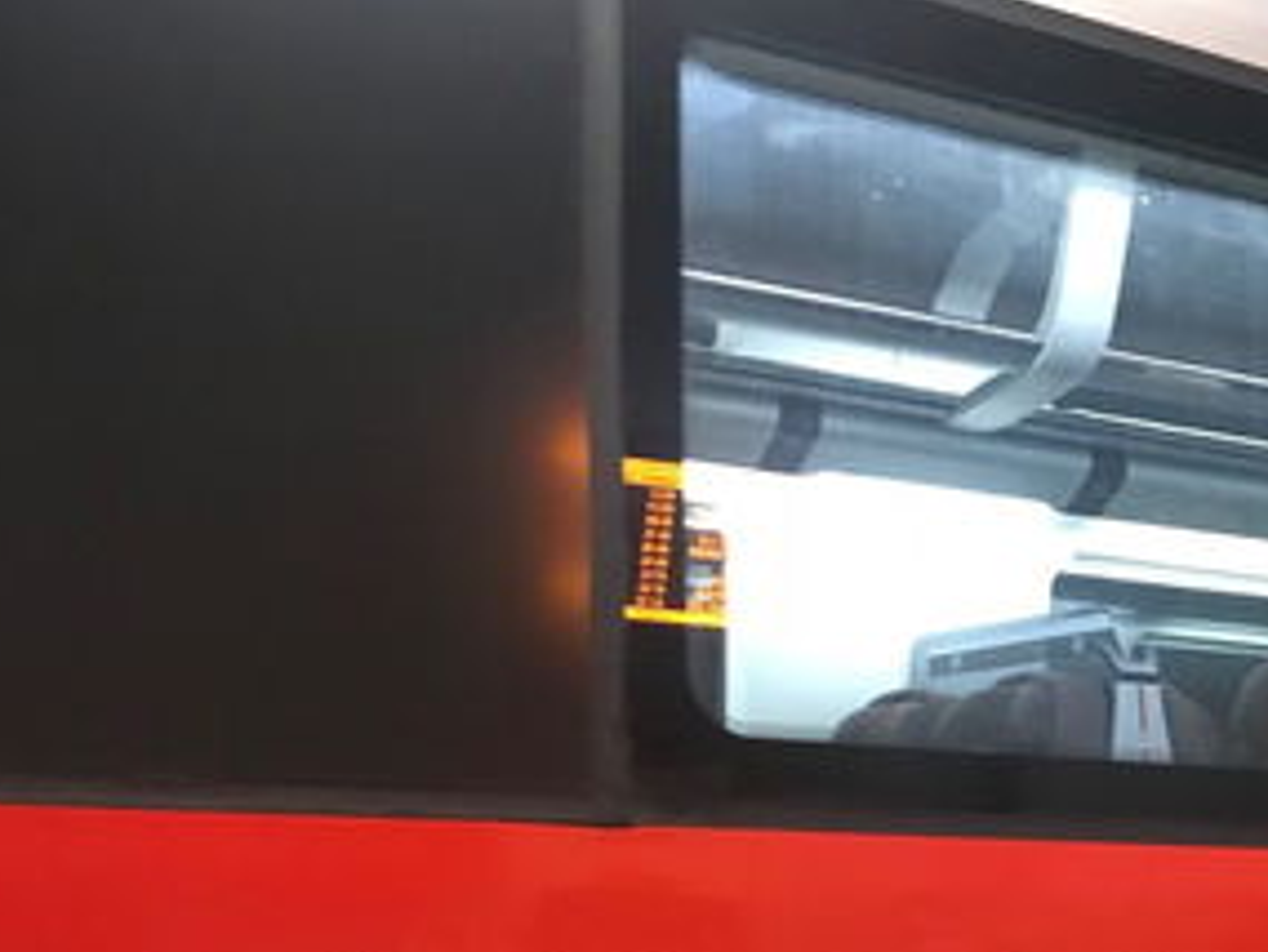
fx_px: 2162
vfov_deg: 23.6
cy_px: 992
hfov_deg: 31.3
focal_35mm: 59
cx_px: 1121
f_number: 1.8
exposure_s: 1/7
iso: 80
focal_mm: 3.99
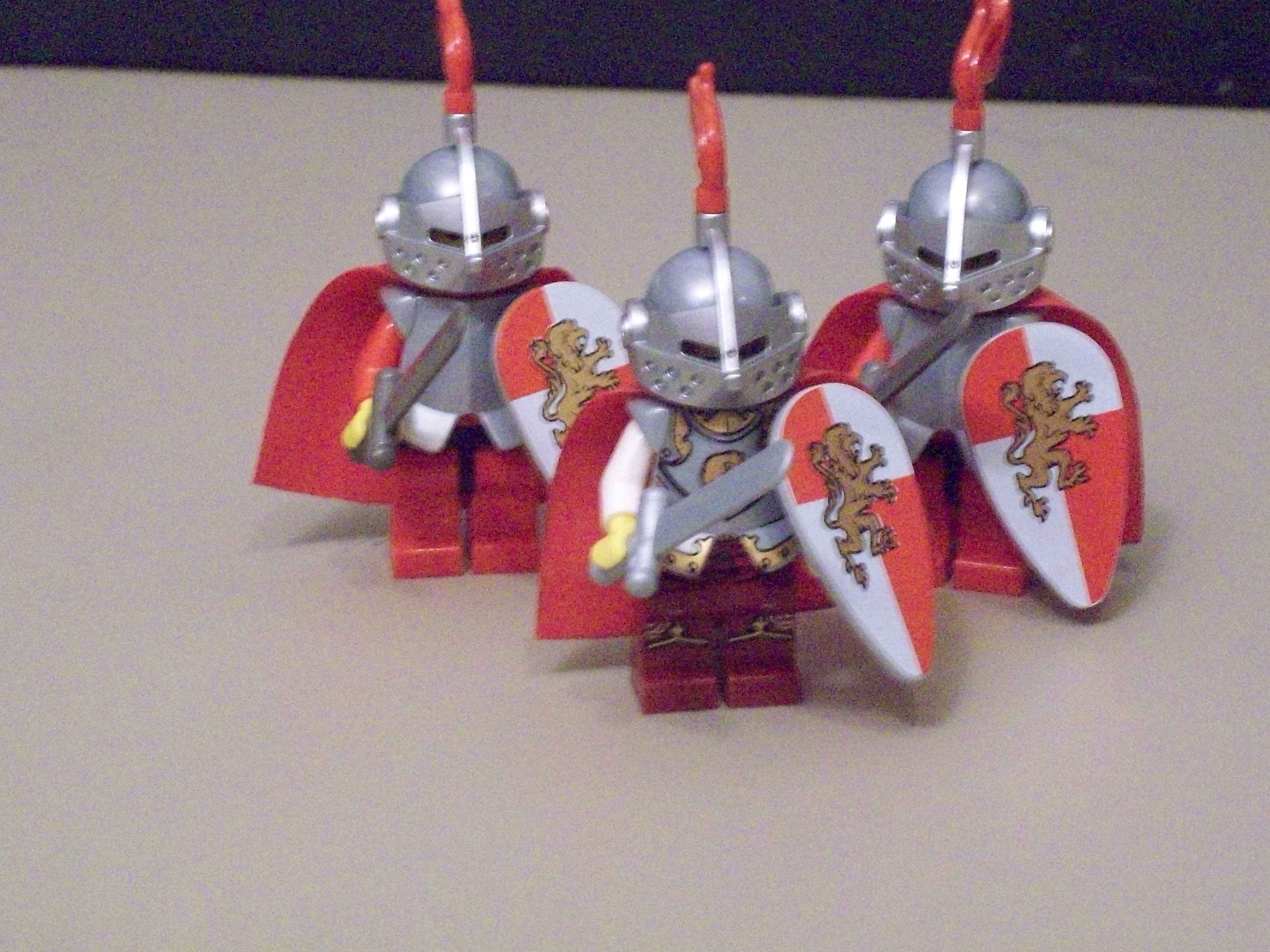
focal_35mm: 106
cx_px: 676
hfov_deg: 18.5
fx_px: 3889
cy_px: 426
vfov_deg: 14.0
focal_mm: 15.3
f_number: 4.7
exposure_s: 1/17
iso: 800
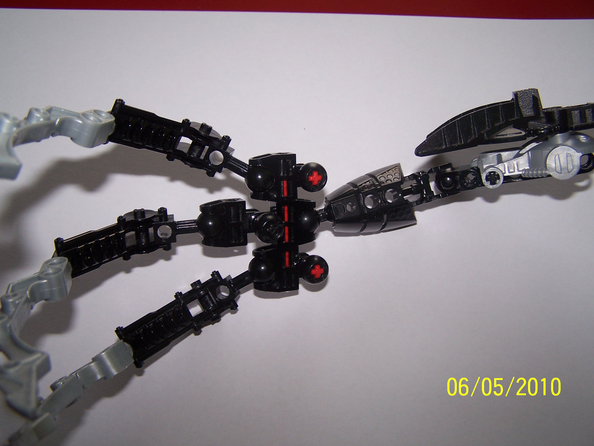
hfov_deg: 49.0
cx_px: 297
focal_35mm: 38
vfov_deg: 37.7
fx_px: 652
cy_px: 223
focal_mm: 6.3
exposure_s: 1/60
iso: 80
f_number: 2.8
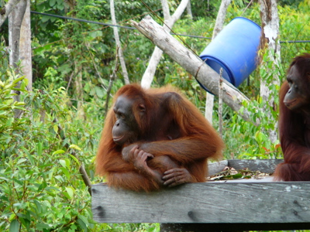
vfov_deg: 4.2
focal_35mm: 350
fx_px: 3134
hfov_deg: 5.7
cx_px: 155
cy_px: 116
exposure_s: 1/80
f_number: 4.2
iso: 80
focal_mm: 52
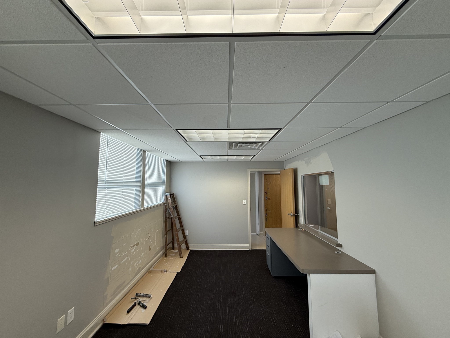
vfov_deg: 85.7
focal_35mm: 14
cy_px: 169
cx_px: 225
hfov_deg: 102.1
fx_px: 182
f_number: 2.2
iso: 64
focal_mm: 2.22
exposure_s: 1/154
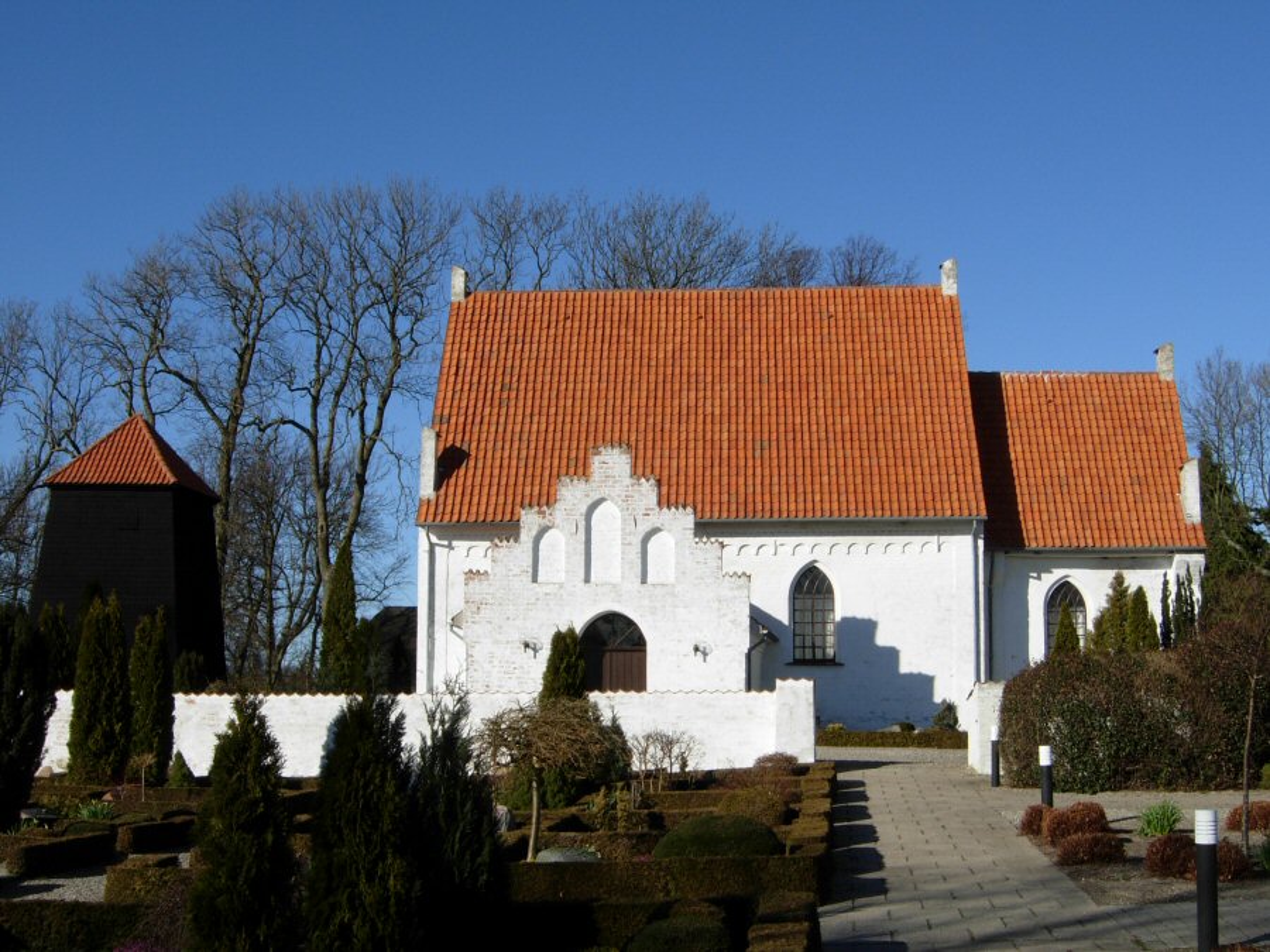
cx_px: 635
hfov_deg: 51.4
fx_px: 1321
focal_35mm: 36
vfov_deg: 39.7
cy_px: 476
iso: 50
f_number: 6.8
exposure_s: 1/373
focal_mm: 7.5
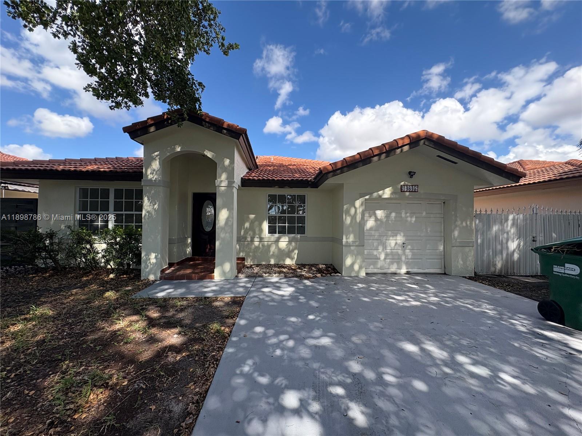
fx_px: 235
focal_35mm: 14
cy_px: 218
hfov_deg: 102.1
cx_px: 291
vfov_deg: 85.7
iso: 64
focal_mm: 2.22
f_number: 2.2
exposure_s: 1/652
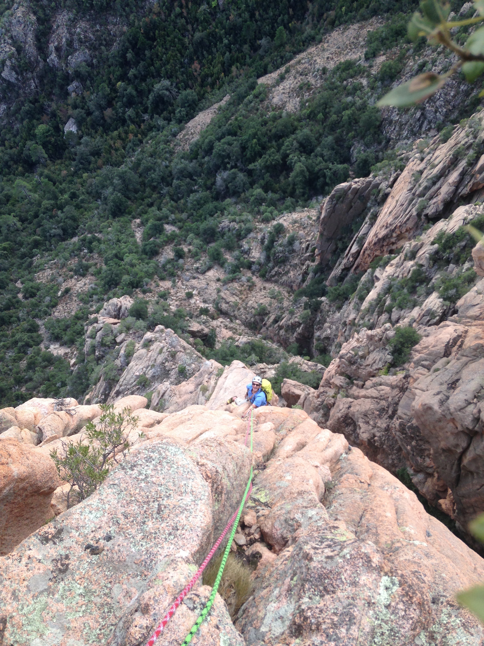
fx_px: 615
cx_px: 242
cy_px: 323
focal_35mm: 33
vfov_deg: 55.4
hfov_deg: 42.9
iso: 50
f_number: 2.4
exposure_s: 1/213
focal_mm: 4.12
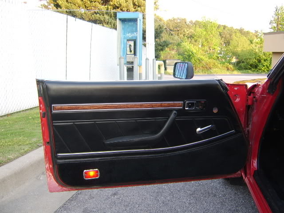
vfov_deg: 45.4
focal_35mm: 31
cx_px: 142
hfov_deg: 58.4
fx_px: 254
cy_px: 106
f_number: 2.7
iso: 71
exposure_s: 1/54
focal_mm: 8.13
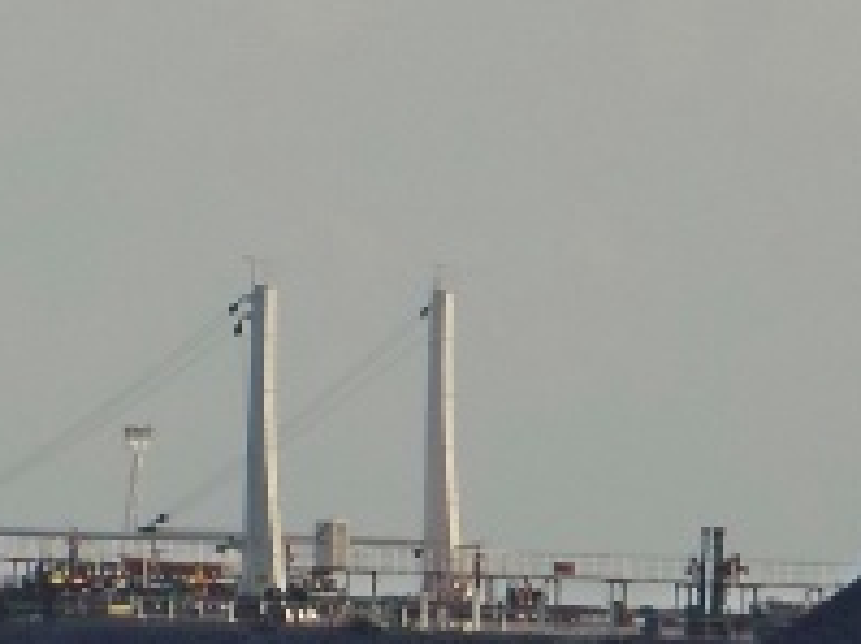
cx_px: 195
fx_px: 35795
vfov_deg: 1.0
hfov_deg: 1.4
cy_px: 428
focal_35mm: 1440
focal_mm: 63.7
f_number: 5.9
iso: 80
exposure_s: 1/320
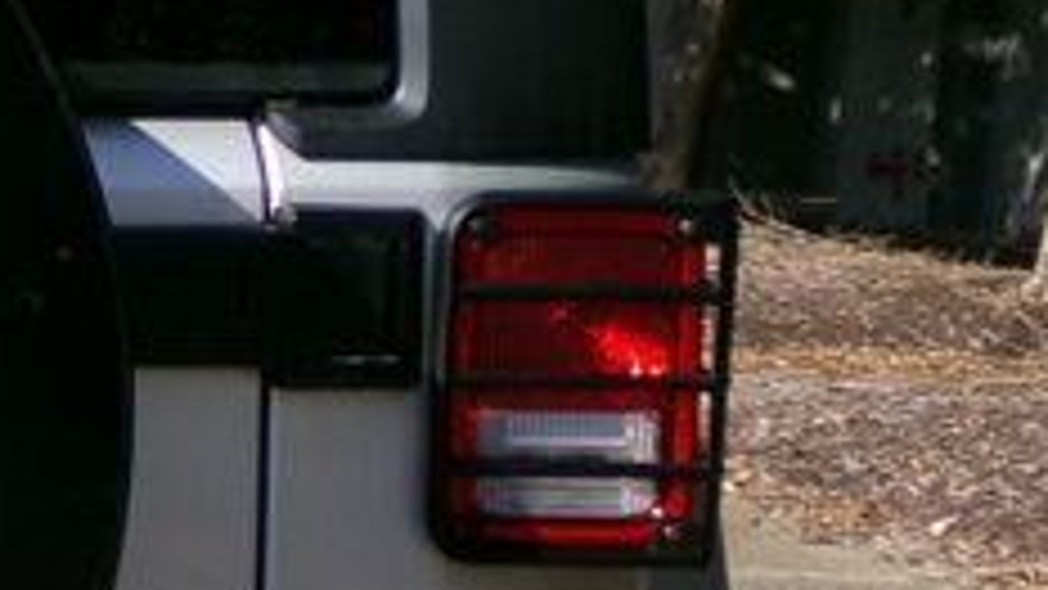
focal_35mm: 115
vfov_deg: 10.5
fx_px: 3195
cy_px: 405
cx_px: -675
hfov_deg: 16.4
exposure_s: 1/600
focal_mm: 4.3
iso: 100
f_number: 3.7
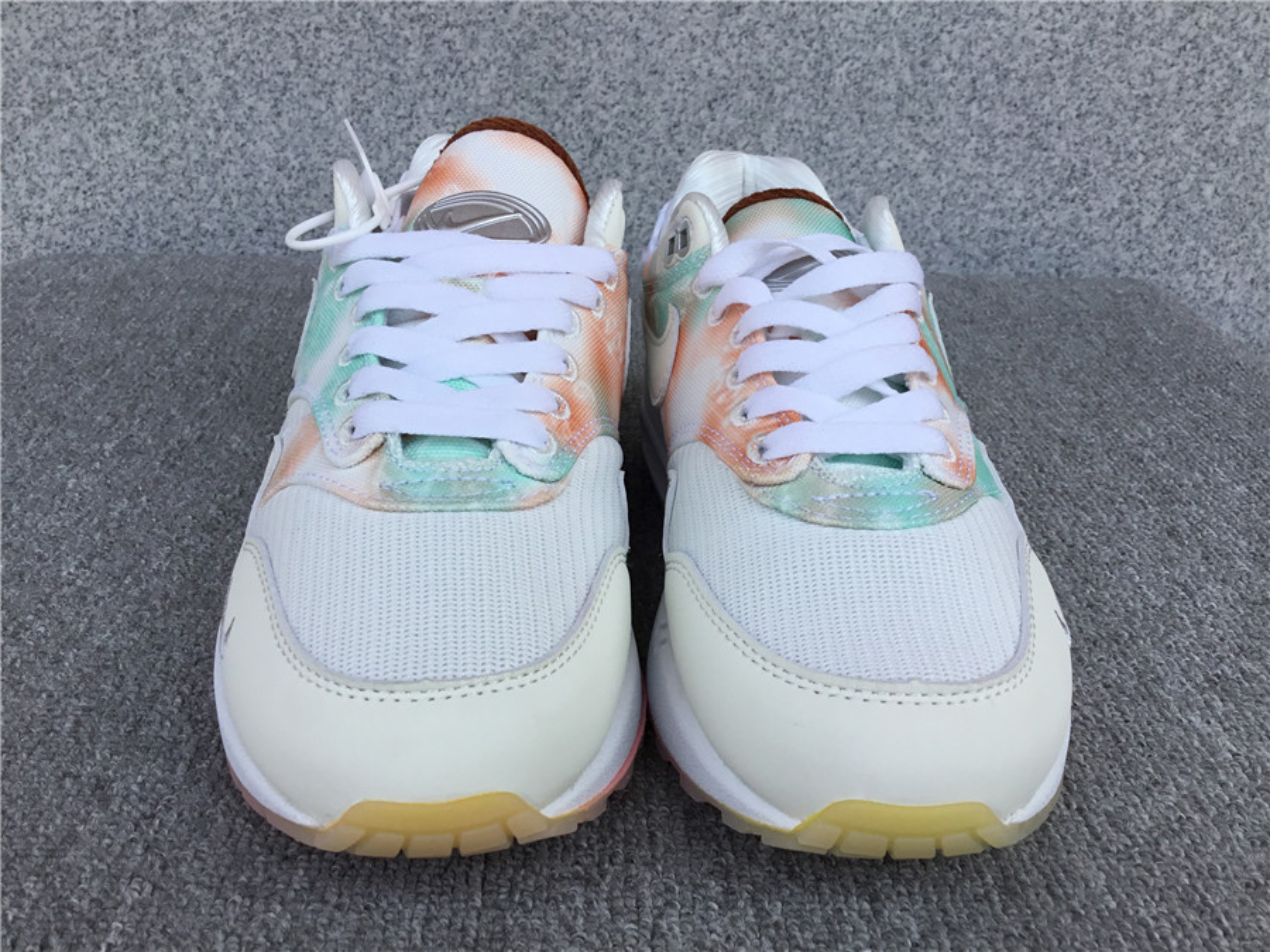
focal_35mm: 31
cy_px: 476
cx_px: 635
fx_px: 1137
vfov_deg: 45.4
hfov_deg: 58.4
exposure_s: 1/627
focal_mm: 3.3
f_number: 2.4
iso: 25
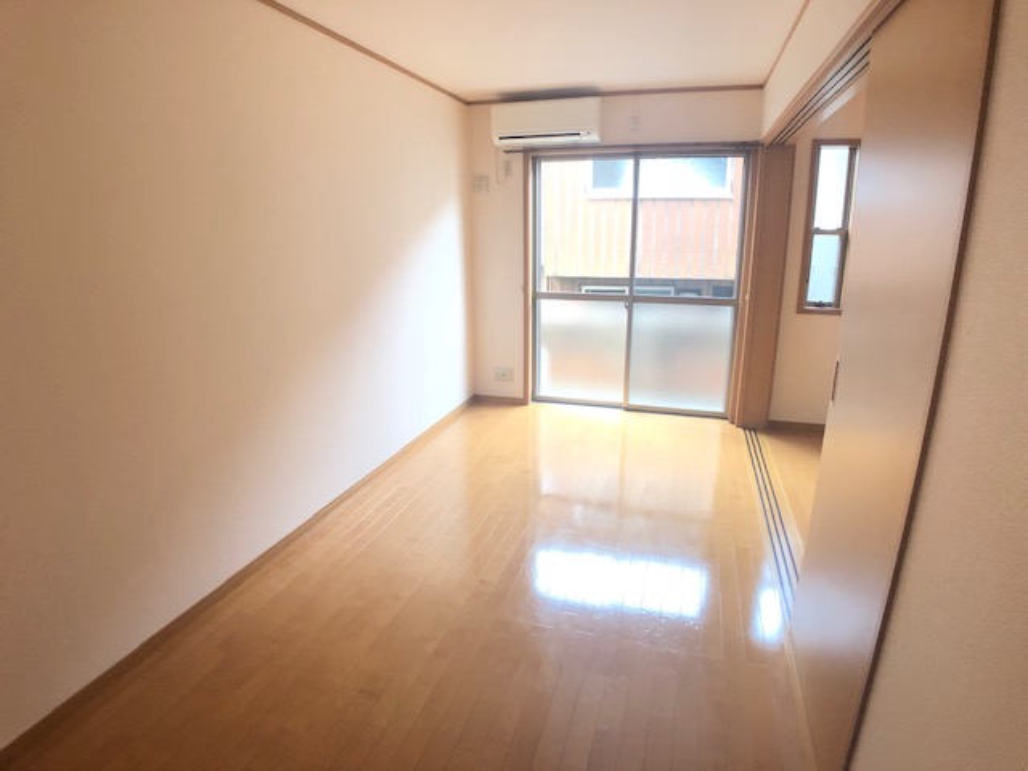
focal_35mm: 28
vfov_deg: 49.7
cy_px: 386
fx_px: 832
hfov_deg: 63.4
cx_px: 514
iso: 32
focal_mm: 4
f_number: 1.8
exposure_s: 1/30
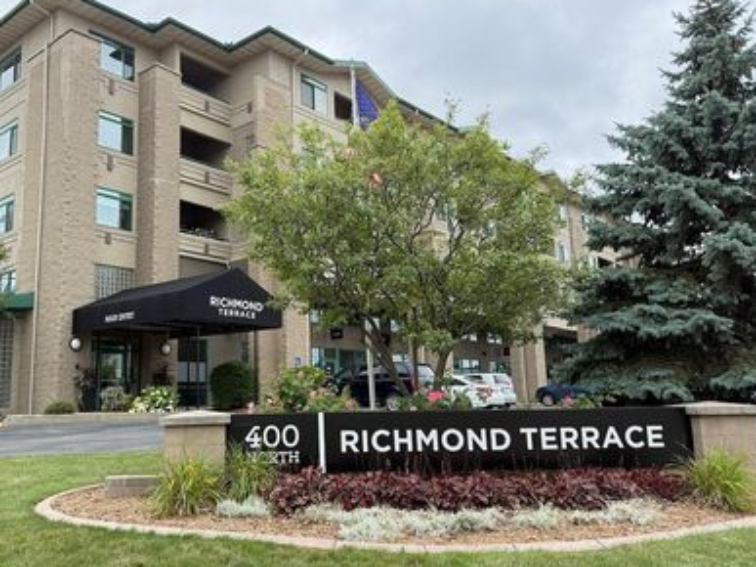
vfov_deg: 45.4
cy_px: 281
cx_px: 285
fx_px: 677
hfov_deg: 57.7
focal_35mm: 31
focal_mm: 6.76
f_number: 1.78
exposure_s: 1/1464
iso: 100
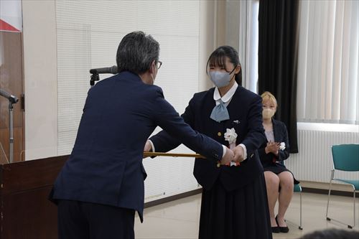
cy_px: 120
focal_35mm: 93
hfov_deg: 21.9
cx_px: 180
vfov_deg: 14.7
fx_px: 927
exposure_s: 1/250
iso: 2500
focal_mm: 62
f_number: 8
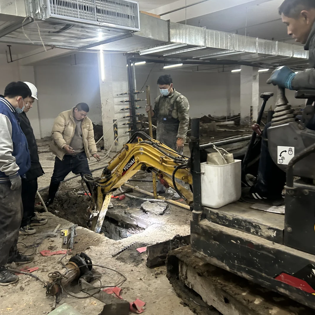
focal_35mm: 31
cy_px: 156
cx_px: 135
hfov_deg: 52.4
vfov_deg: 52.5
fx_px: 319
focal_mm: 5.7
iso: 400
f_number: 1.5
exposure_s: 1/33
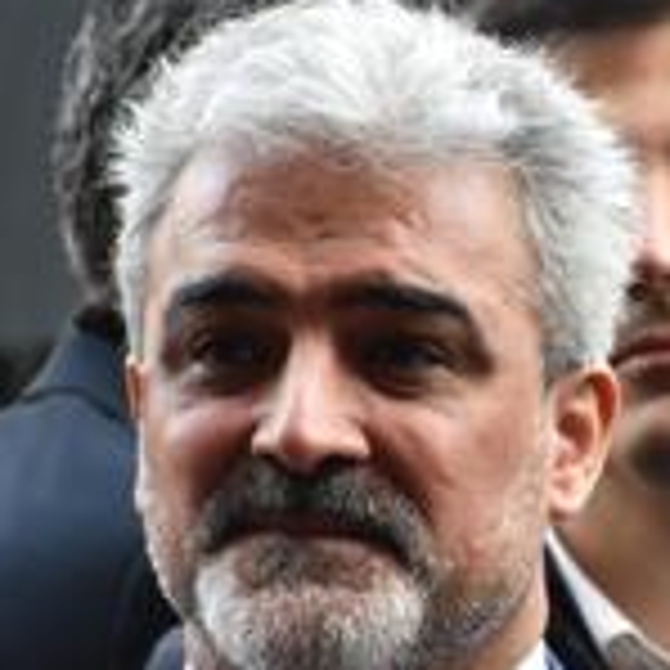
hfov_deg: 3.3
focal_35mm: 525
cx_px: 1203
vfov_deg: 3.3
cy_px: 800
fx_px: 11496
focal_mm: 100
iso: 800
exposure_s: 1/400
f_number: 5.6
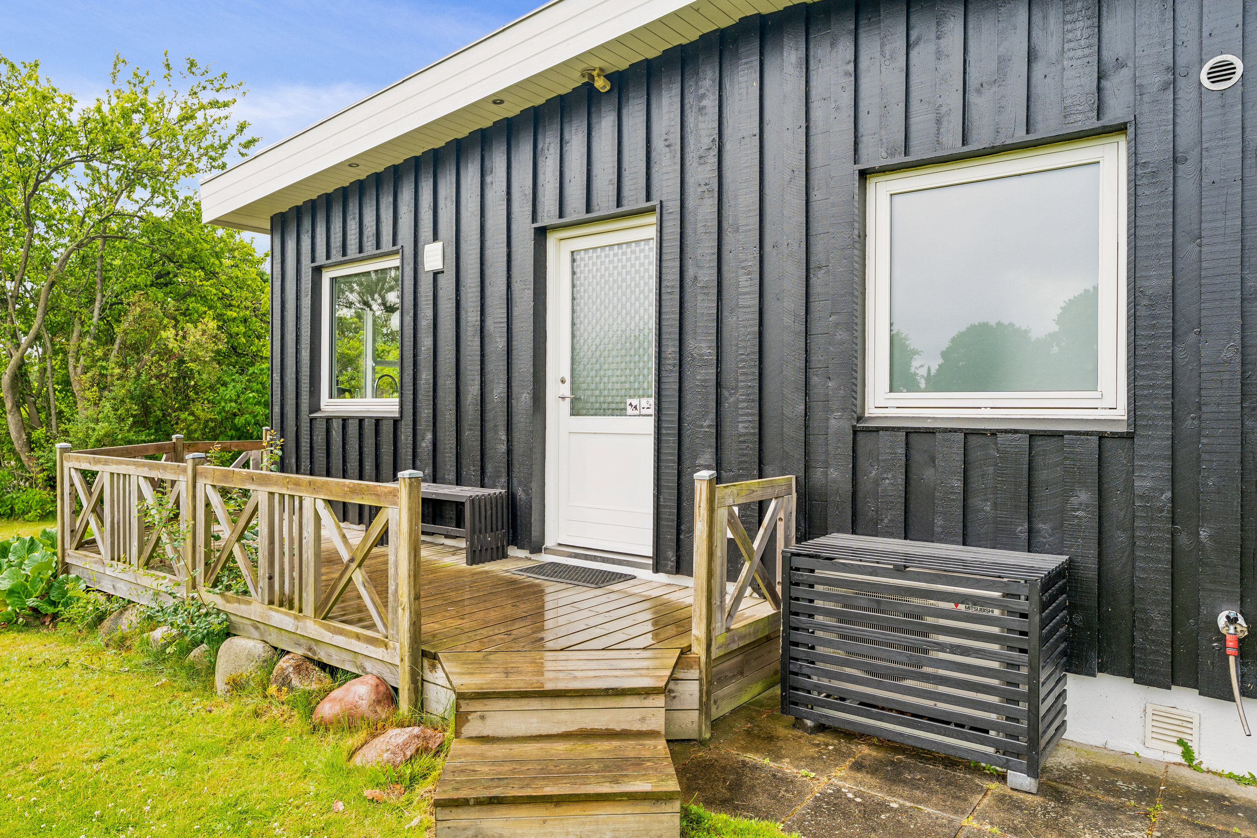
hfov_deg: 77.8
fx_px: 779
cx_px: 628
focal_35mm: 22
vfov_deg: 56.6
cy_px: 419
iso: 640
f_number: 6.3
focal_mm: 22.3
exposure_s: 1/640
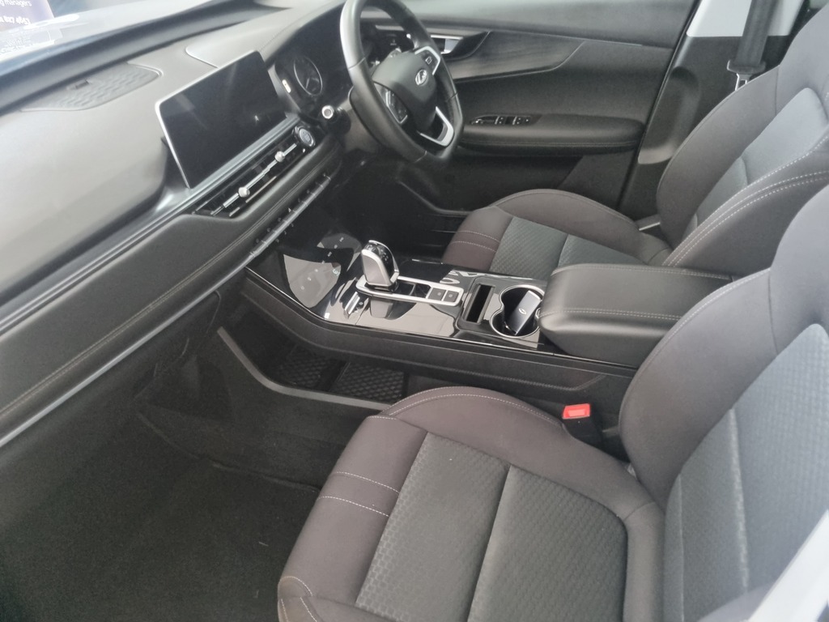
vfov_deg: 53.1
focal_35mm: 26
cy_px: 311
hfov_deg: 67.3
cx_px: 414
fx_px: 623
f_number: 1.8
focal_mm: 5.4
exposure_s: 1/33
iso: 640
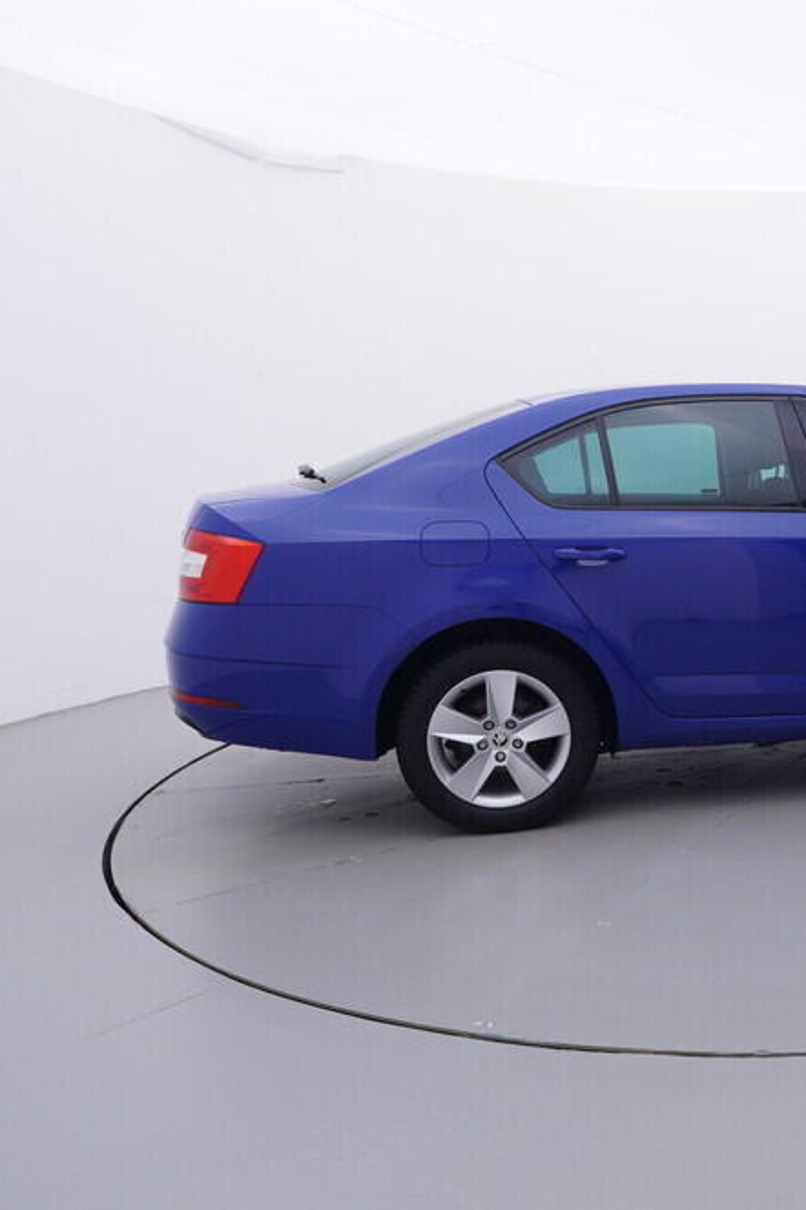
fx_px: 1168
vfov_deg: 54.7
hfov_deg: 34.4
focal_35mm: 35
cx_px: 817
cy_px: 588
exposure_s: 1/80
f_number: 5
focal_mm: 15
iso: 200
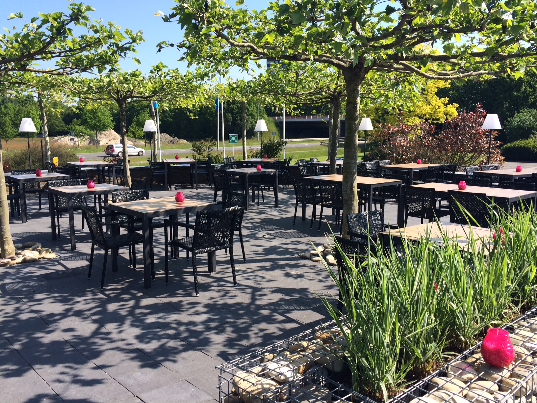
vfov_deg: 46.8
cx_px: 268
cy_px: 202
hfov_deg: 60.0
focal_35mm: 30
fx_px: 465
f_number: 2.2
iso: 32
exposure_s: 1/1053
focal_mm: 4.12
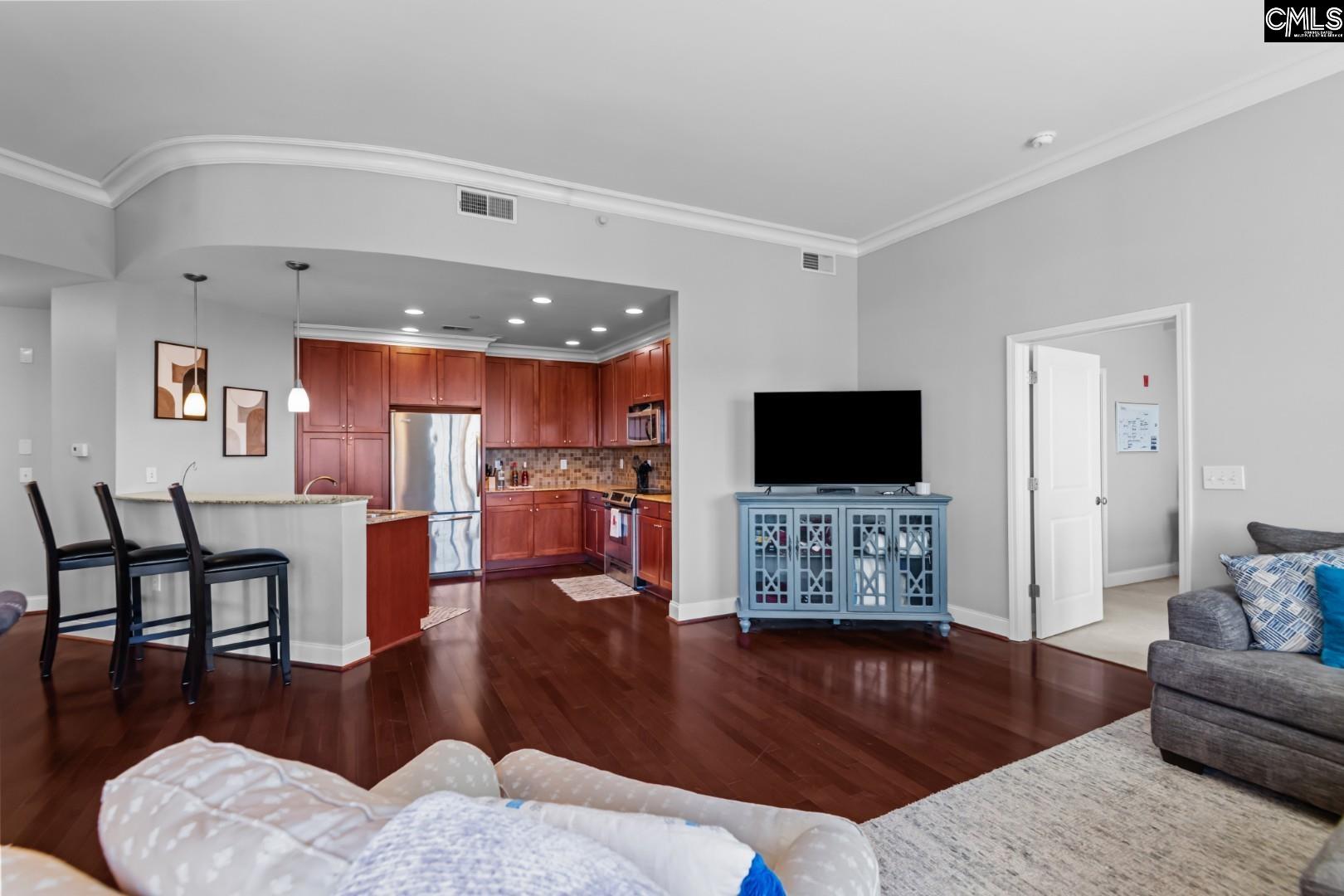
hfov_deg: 96.7
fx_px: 597
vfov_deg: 73.7
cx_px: 672
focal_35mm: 16
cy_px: 448
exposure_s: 1/5
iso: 400
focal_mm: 16
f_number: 7.1
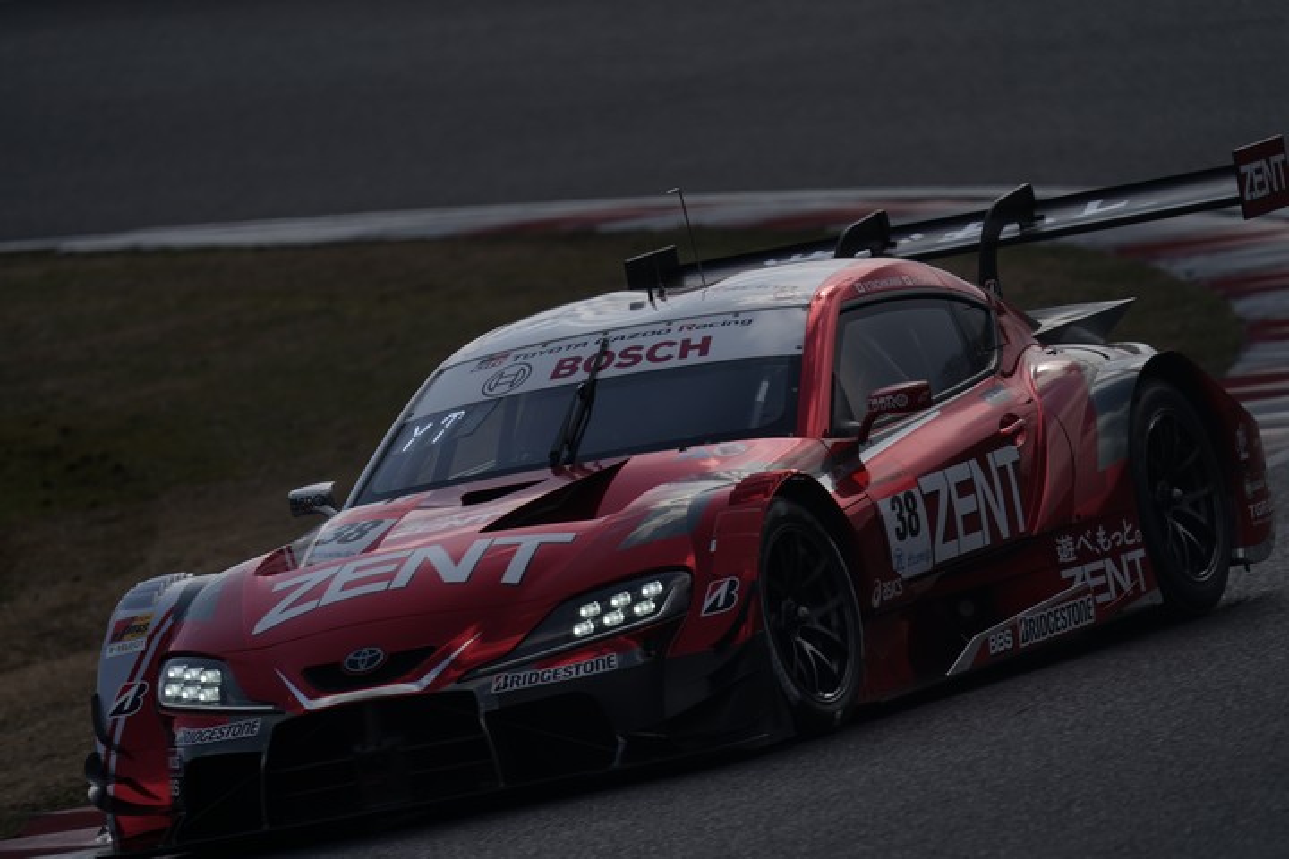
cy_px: 430
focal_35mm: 571
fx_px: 20443
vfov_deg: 2.4
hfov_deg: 3.6
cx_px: 644
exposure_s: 1/500
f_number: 7.1
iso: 50
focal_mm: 571
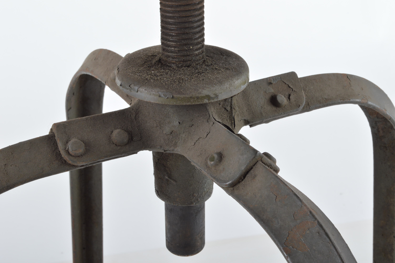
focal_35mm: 68
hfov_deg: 29.9
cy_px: 132
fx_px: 740
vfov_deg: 20.1
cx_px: 198
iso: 200
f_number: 18
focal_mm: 45
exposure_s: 1/160
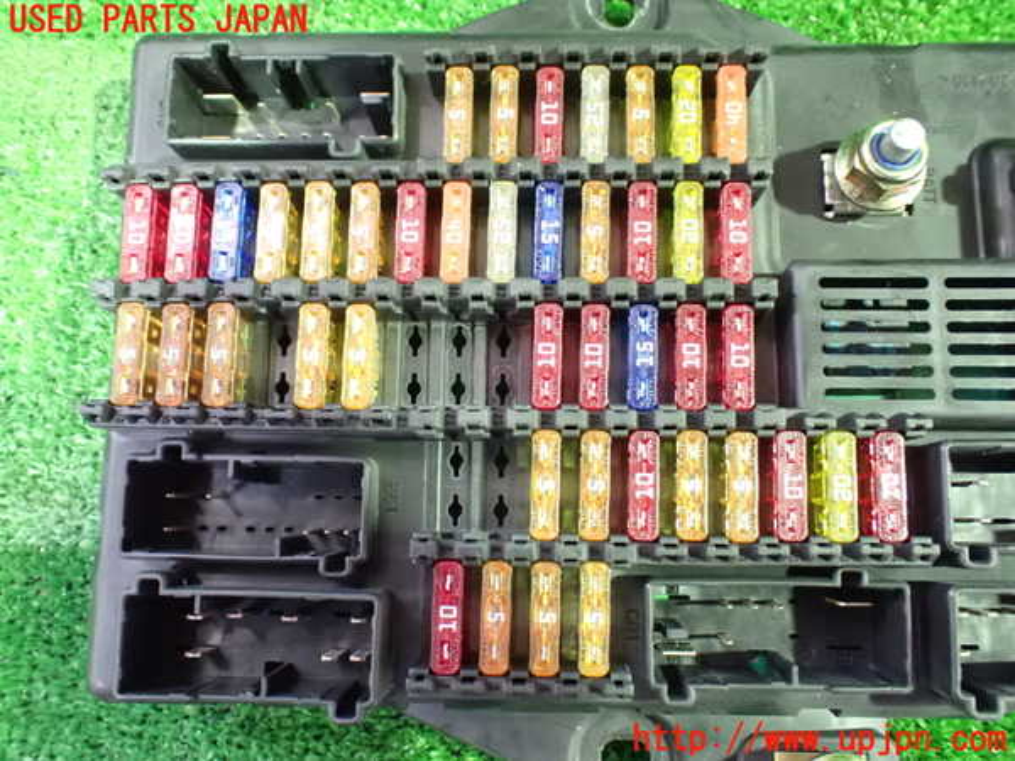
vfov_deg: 46.8
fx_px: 880
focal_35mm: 30
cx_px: 508
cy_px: 380
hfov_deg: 60.0
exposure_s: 1/20
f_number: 2.3
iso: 1600
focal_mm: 5.4
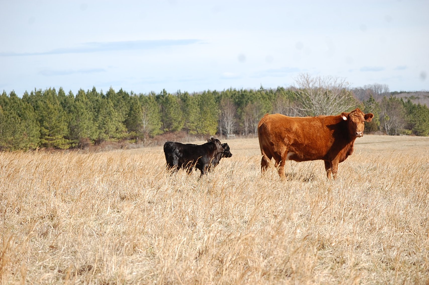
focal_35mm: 128
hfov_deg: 16.1
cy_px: 142
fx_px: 1518
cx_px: 214
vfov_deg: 10.7
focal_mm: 85
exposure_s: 1/640
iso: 200
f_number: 6.3
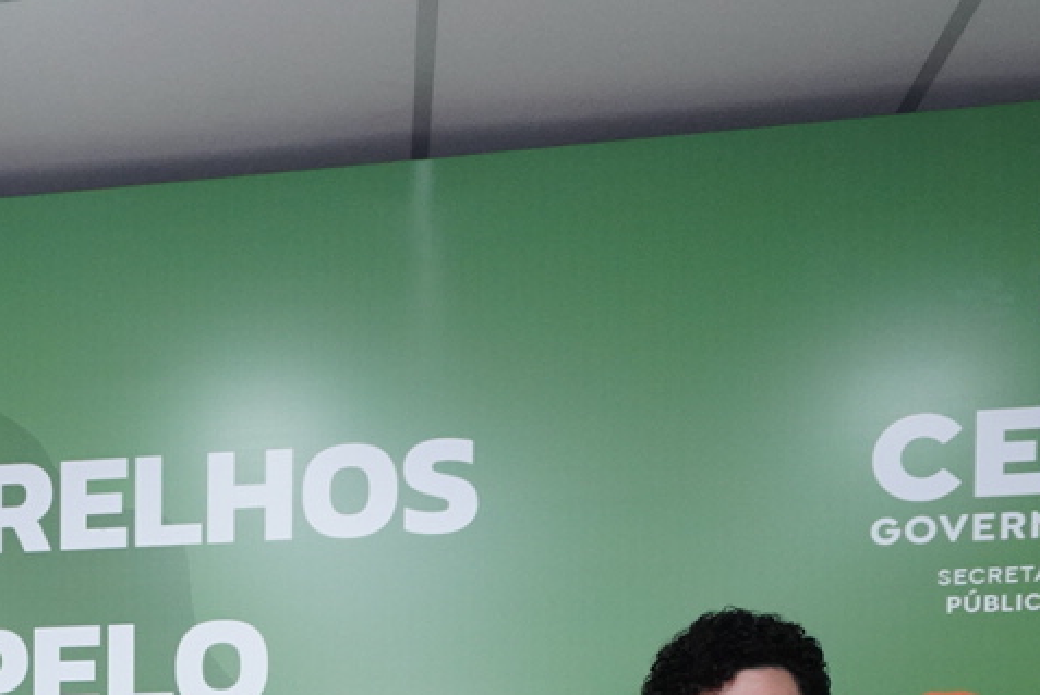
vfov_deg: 19.7
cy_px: 1013
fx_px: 1764
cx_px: 39
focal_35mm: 61
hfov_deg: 30.8
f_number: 6.3
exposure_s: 1/160
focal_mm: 18
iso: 2500
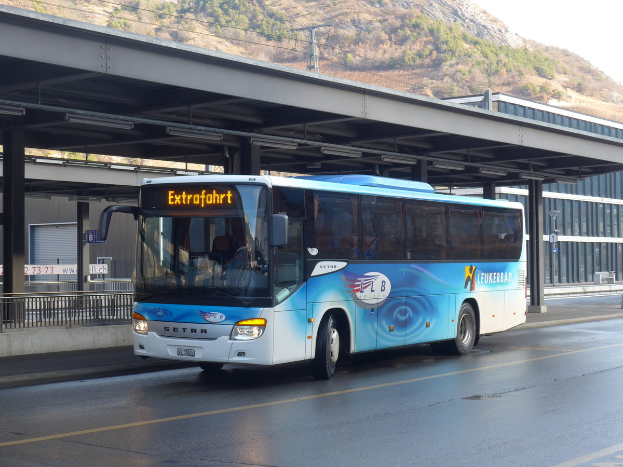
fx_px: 1188
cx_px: 312
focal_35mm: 66
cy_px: 234
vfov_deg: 22.3
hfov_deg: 29.4
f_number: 3.9
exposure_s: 1/100
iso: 80
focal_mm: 13.4
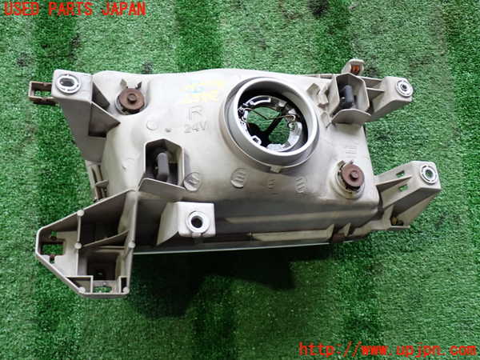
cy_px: 180
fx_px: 527
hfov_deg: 49.0
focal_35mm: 38
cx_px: 240
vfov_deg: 37.7
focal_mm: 6.83
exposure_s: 1/40
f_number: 2.7
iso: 200
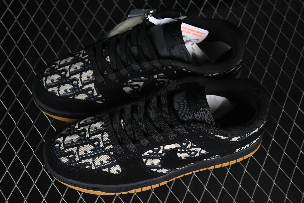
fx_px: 633
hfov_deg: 27.0
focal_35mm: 75
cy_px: 102
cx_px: 152
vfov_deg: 18.2
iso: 160
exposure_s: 1/50
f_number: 6.3
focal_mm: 50
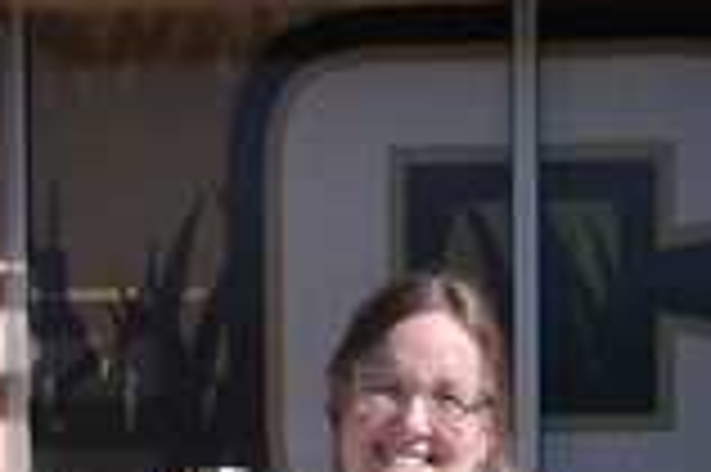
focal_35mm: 240
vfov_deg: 5.5
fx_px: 4735
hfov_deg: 8.6
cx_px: 216
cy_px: 1070
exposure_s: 1/250
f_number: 11
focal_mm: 37
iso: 100
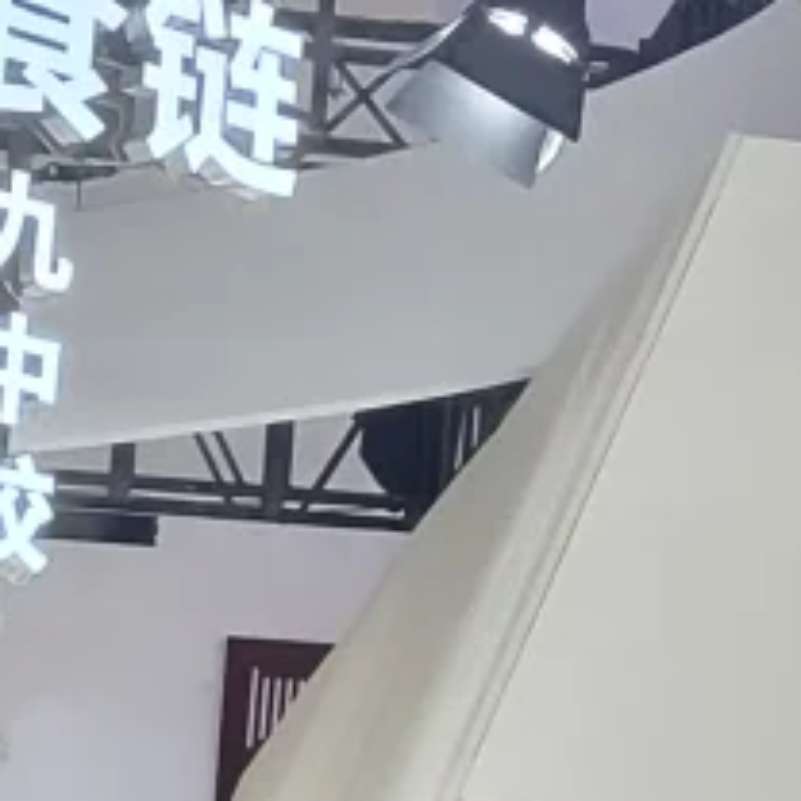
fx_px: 4817
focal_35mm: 184
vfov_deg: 9.5
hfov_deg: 8.9
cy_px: 350
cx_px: 1629
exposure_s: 1/100
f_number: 1.65
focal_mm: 6.14
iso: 64
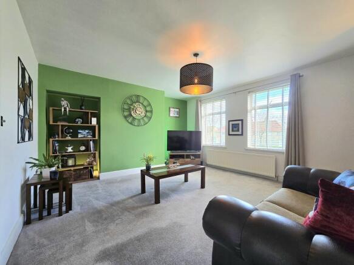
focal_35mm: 13
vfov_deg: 89.9
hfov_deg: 106.2
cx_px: 177
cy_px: 132
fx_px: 133
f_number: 2.2
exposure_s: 1/50.3
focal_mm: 2.2
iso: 100
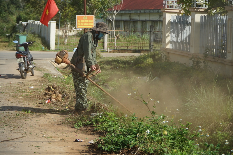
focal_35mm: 85
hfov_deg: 23.9
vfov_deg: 16.1
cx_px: 116
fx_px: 550
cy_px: 78
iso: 200
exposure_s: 1/2000
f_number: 4
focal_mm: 57
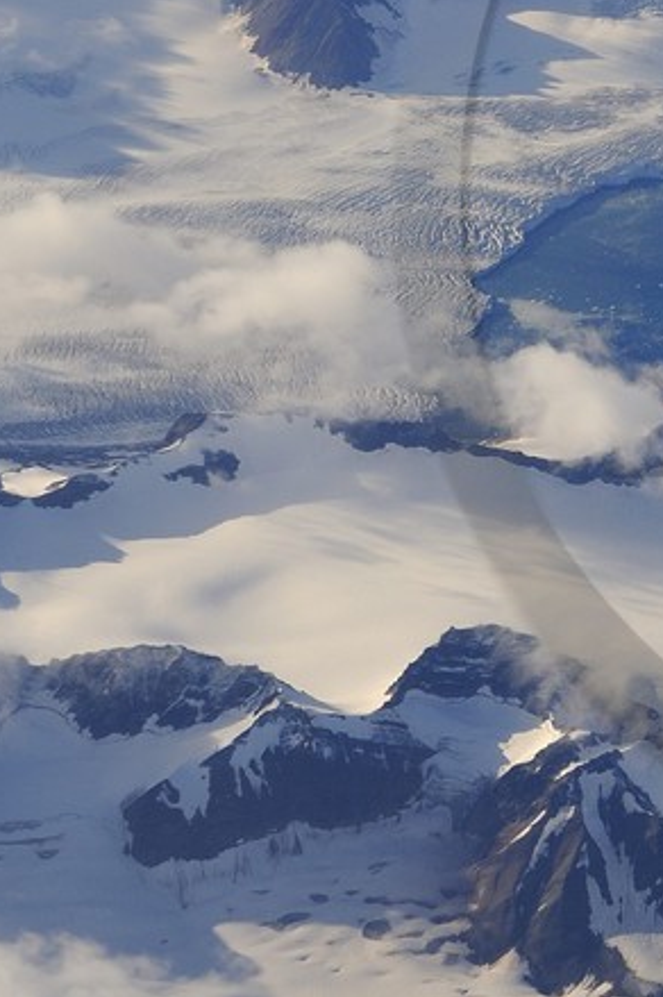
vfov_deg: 10.1
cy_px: 200
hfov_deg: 6.6
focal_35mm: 204
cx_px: 1085
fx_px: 5644
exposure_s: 1/320
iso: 200
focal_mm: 56
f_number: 11
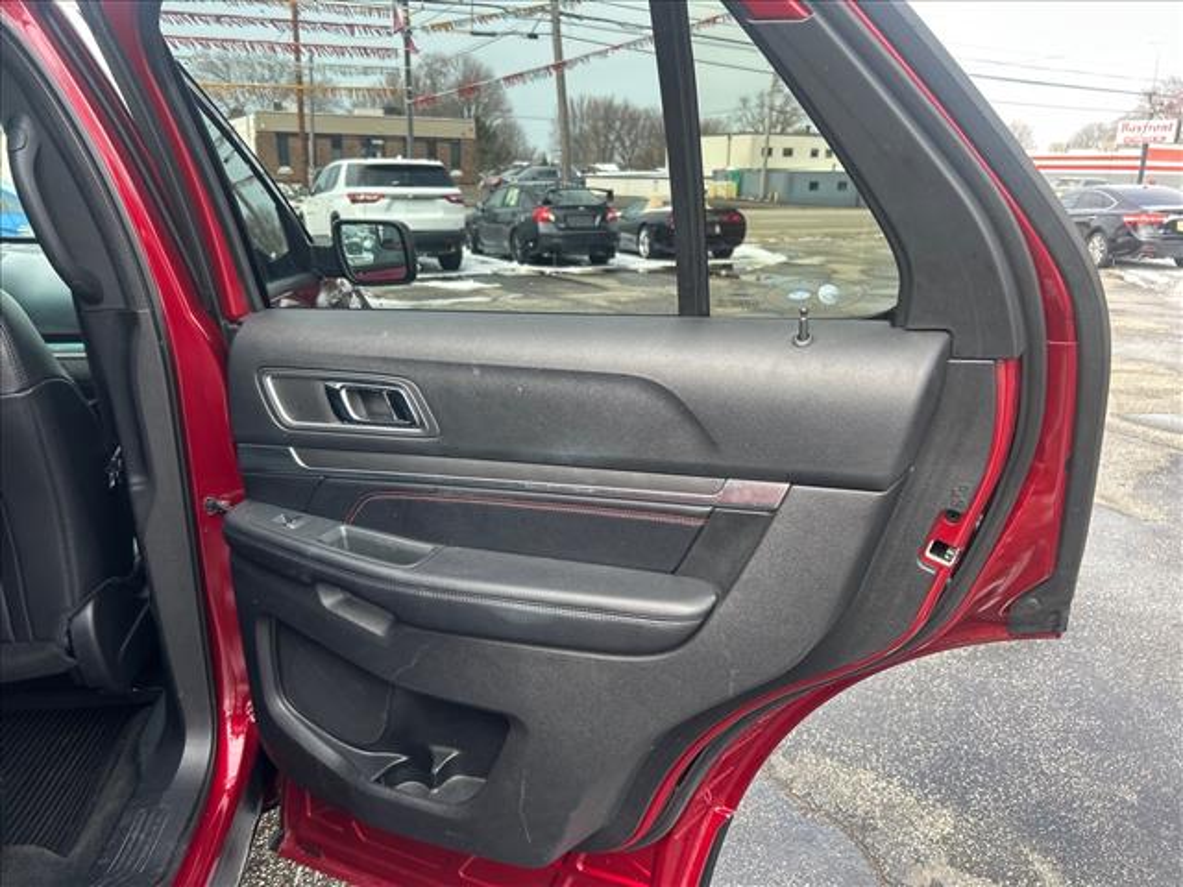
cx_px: 592
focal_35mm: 26
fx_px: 889
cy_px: 444
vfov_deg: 53.1
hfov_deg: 67.3
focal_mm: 5.7
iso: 50
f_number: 1.5
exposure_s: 1/427
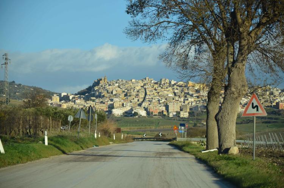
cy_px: 94
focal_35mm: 158
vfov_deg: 8.7
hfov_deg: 13.1
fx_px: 1240
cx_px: 142
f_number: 6.3
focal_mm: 105
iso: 400
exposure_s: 1/1600
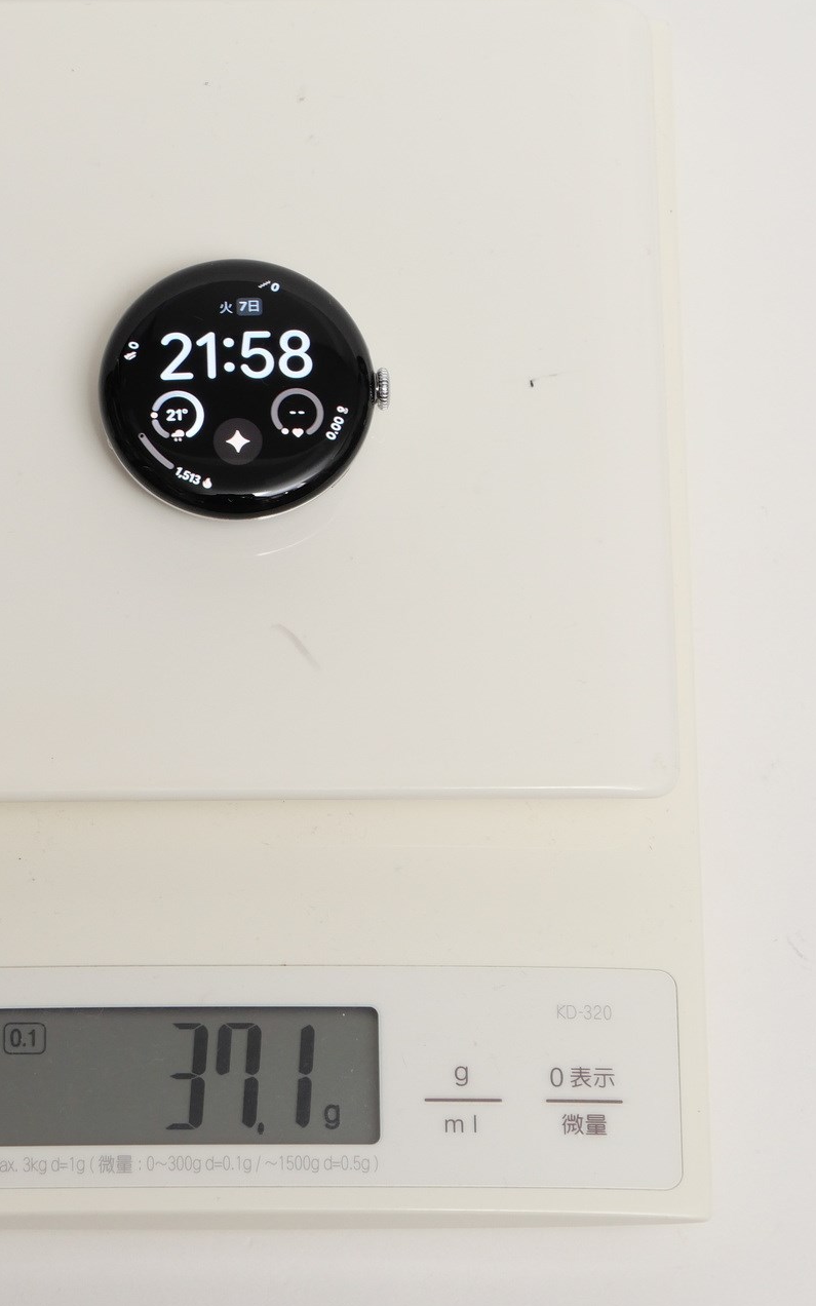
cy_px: 654
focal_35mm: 140
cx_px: 245
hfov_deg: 9.4
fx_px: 4981
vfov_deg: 14.9
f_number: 7.1
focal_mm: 44
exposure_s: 1/30
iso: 400
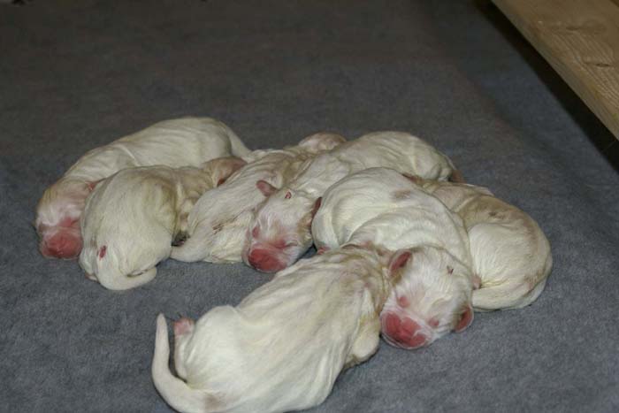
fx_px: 1290
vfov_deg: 18.2
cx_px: 310
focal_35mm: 75
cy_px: 206
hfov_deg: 27.0
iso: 400
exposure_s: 1/80
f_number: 5.6
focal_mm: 50
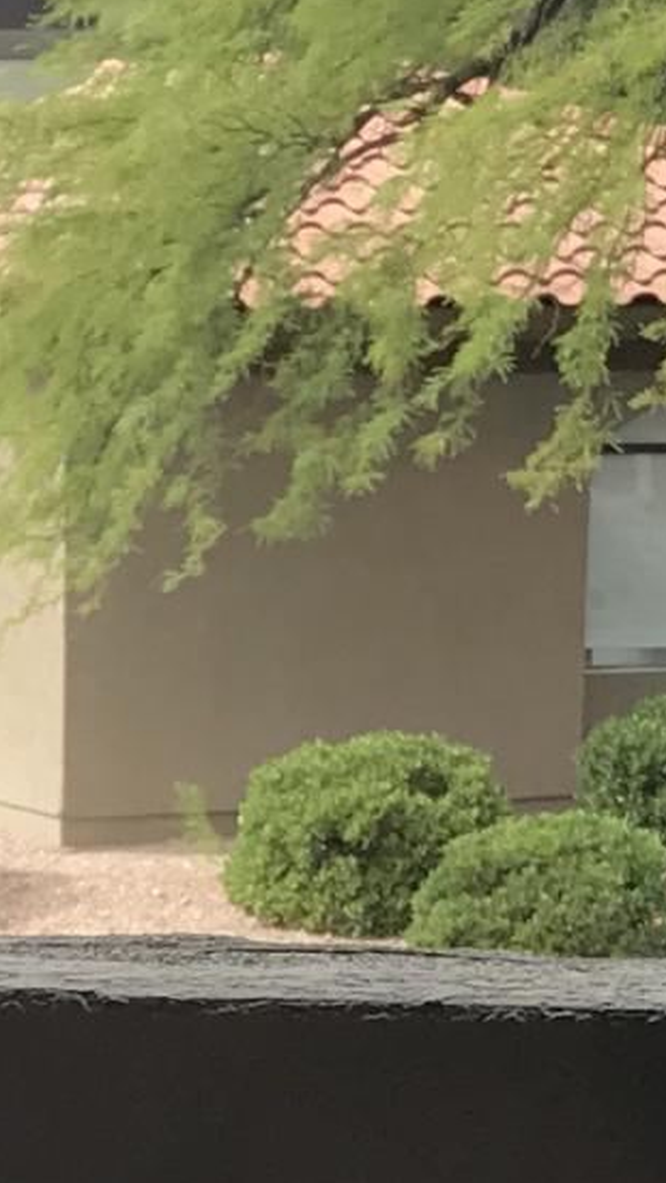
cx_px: -86
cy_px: 1428
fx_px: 5211
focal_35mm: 166
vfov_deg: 12.6
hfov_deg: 7.3
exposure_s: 1/626
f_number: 1.8
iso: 20
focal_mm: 3.99
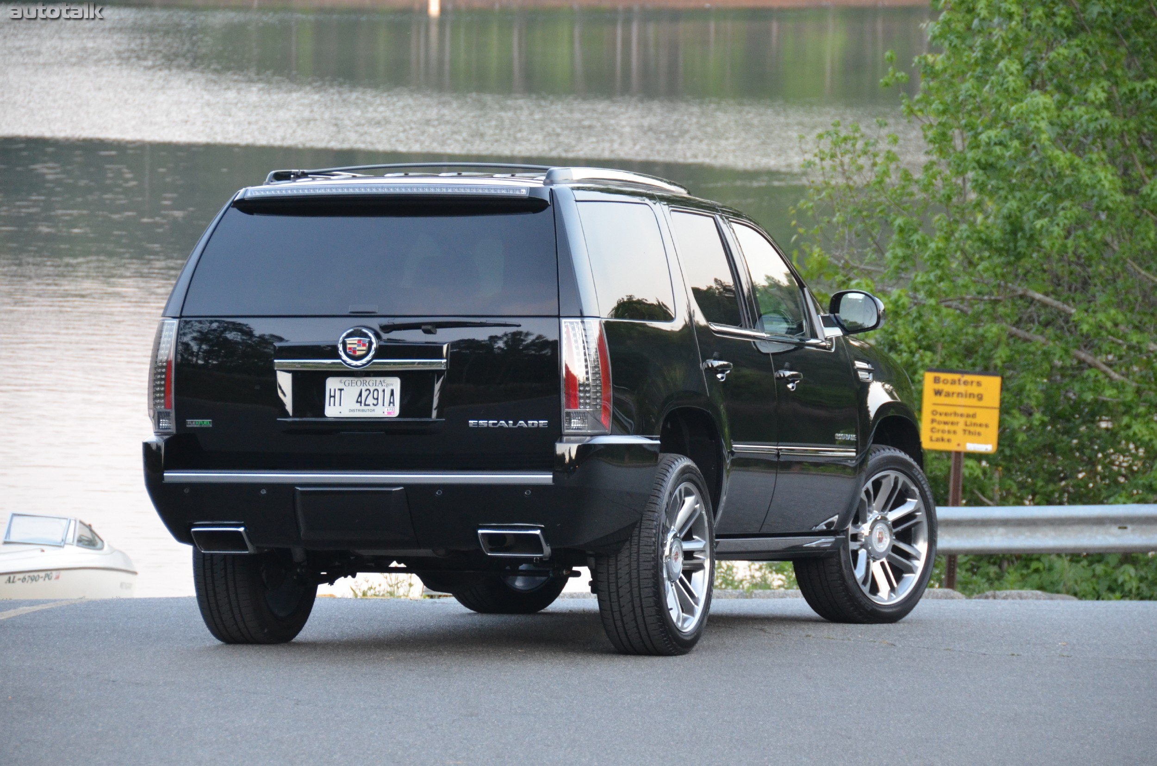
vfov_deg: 7.6
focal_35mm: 180
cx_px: 578
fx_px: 5773
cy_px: 383
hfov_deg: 11.4
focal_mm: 120
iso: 1600
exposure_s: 1/30
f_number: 5.3
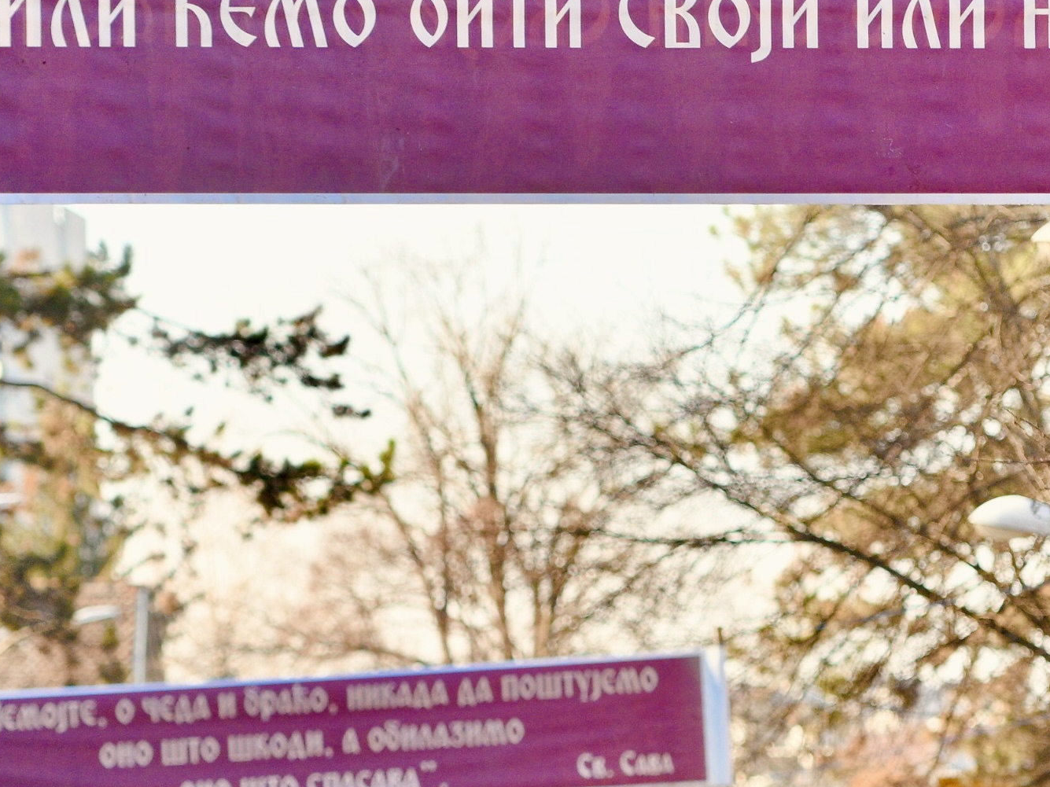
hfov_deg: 5.8
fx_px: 10403
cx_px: 521
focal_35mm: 343
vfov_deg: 4.3
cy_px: 542
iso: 320
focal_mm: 98
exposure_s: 1/1000
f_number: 2.8
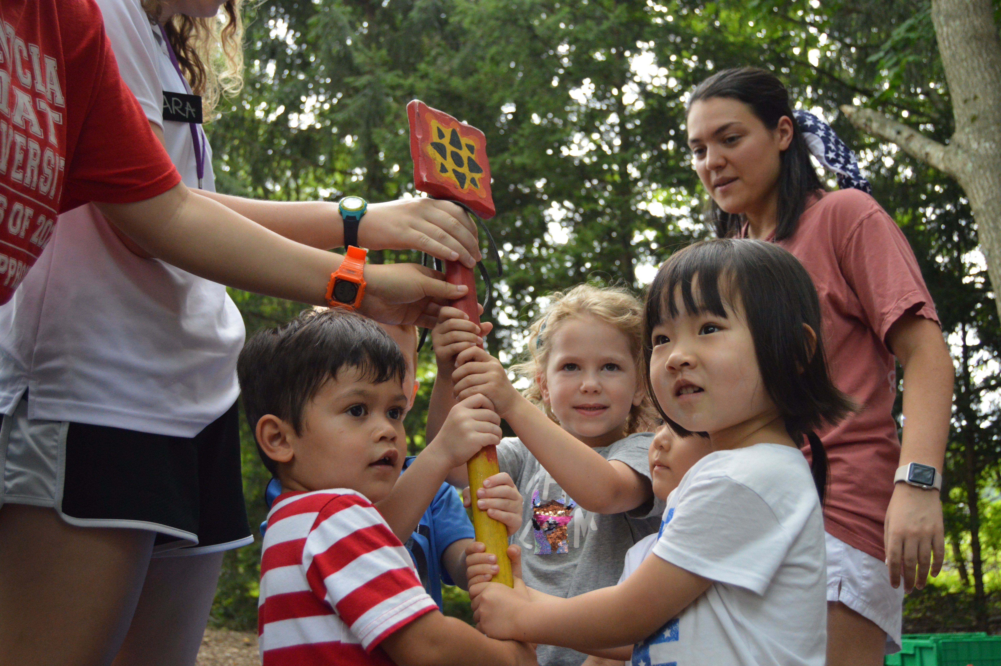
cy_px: 333
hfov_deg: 49.6
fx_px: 1083
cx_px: 500
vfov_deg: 34.1
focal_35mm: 39
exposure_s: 1/500
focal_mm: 26
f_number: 4
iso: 1800
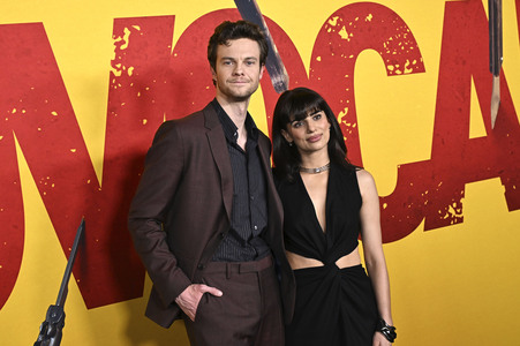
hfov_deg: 38.2
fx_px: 751
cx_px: 260
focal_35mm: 52
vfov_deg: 26.0
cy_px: 173
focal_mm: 52
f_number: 6.3
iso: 2000
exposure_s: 1/250
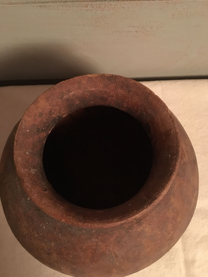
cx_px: 104
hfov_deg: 48.2
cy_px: 138
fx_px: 232
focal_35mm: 29
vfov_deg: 61.7
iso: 640
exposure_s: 1/17
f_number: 2.2
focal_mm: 4.15
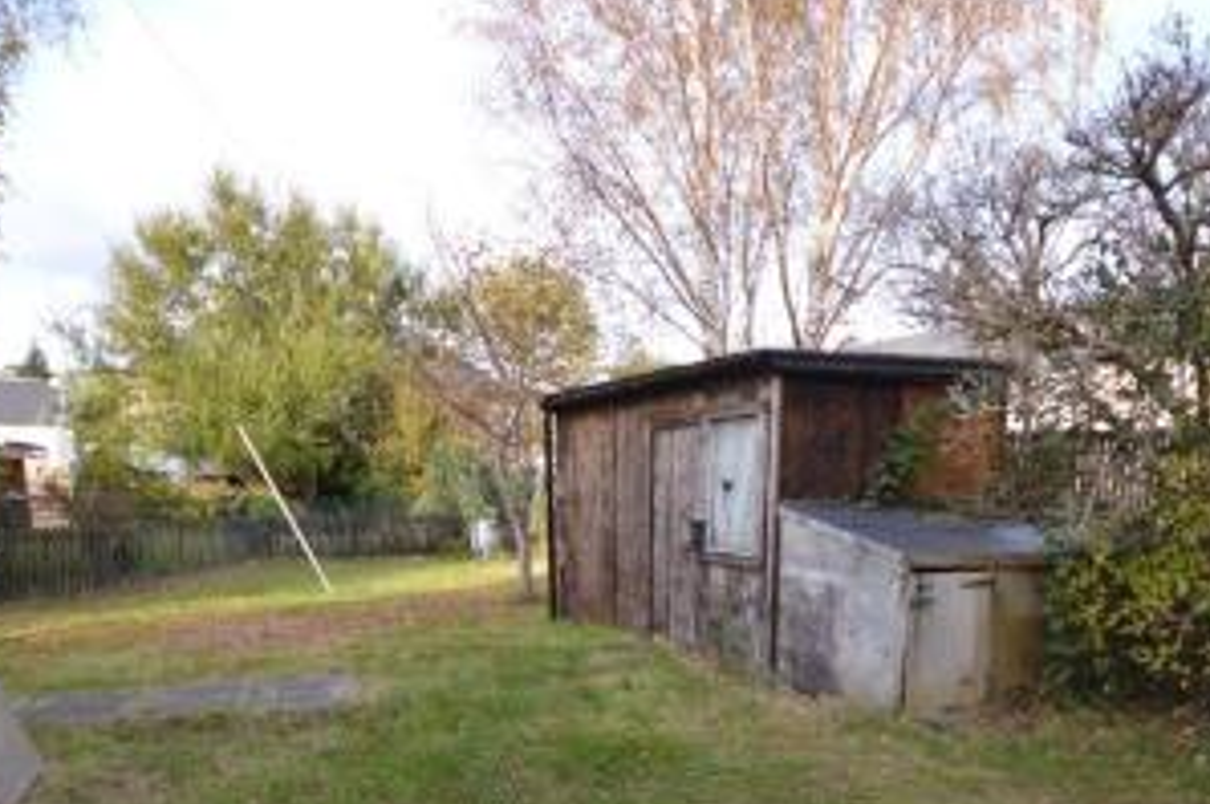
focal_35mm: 24
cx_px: 711
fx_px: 806
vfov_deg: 50.5
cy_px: 619
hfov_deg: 73.2
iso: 100
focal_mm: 10
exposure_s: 1/100
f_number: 4
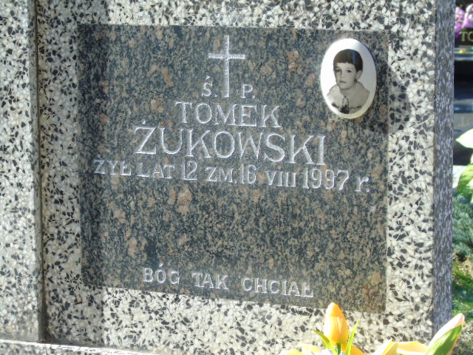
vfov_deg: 12.0
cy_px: 178
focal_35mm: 124
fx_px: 1694
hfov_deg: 15.9
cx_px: 236
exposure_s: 1/125
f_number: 4.6
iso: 80
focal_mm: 22
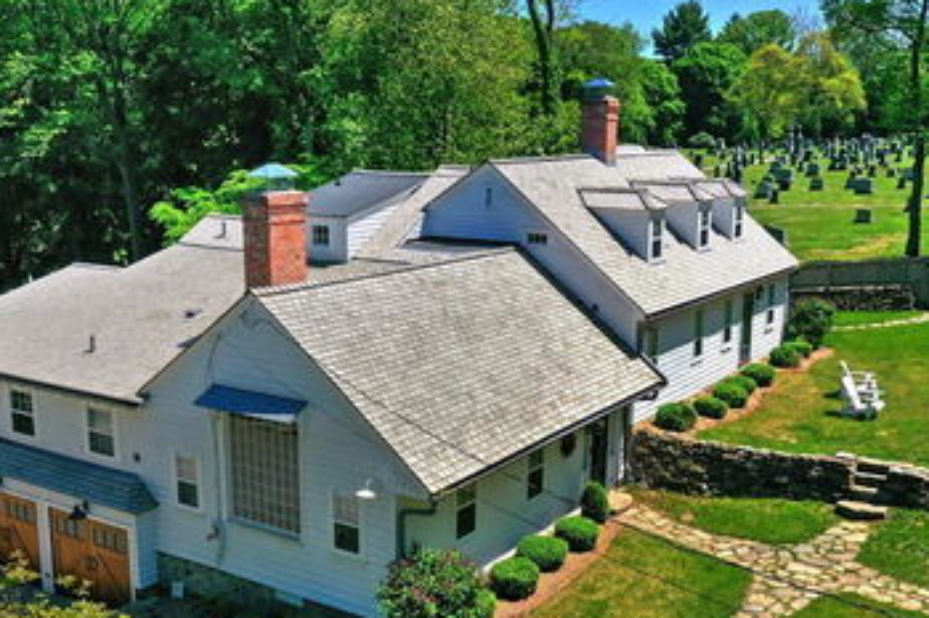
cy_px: 386
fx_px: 1057
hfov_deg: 47.4
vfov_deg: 32.4
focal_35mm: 41
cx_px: 454
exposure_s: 1/800
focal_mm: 10.3
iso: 100
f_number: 6.3
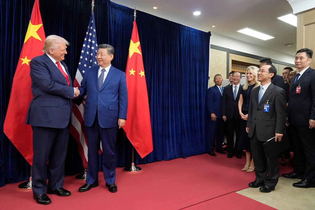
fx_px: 210
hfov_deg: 73.7
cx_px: 158
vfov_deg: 53.1
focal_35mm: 24
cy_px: 105
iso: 4000
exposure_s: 1/500
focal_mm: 24
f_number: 4
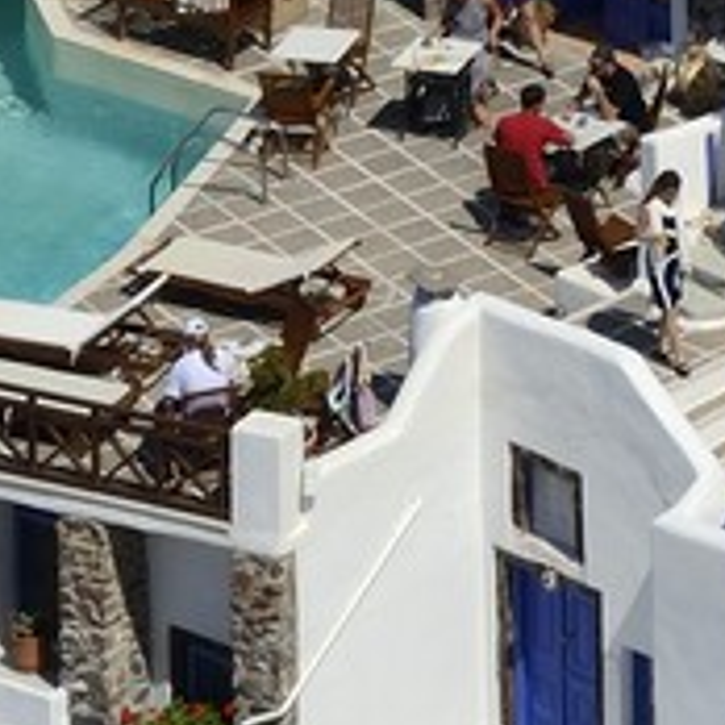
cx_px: 1738
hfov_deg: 4.4
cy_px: -2462
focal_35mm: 391
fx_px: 9265
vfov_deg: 4.1
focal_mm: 50
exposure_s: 1/320
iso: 100
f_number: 11
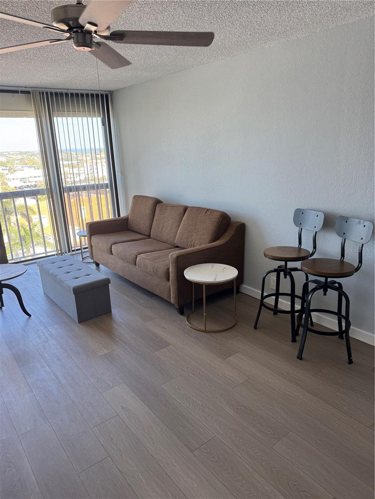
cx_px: 188
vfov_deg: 71.6
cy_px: 250
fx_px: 347
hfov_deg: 56.8
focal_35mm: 24
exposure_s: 1/121
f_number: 1.78
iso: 64
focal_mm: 6.76
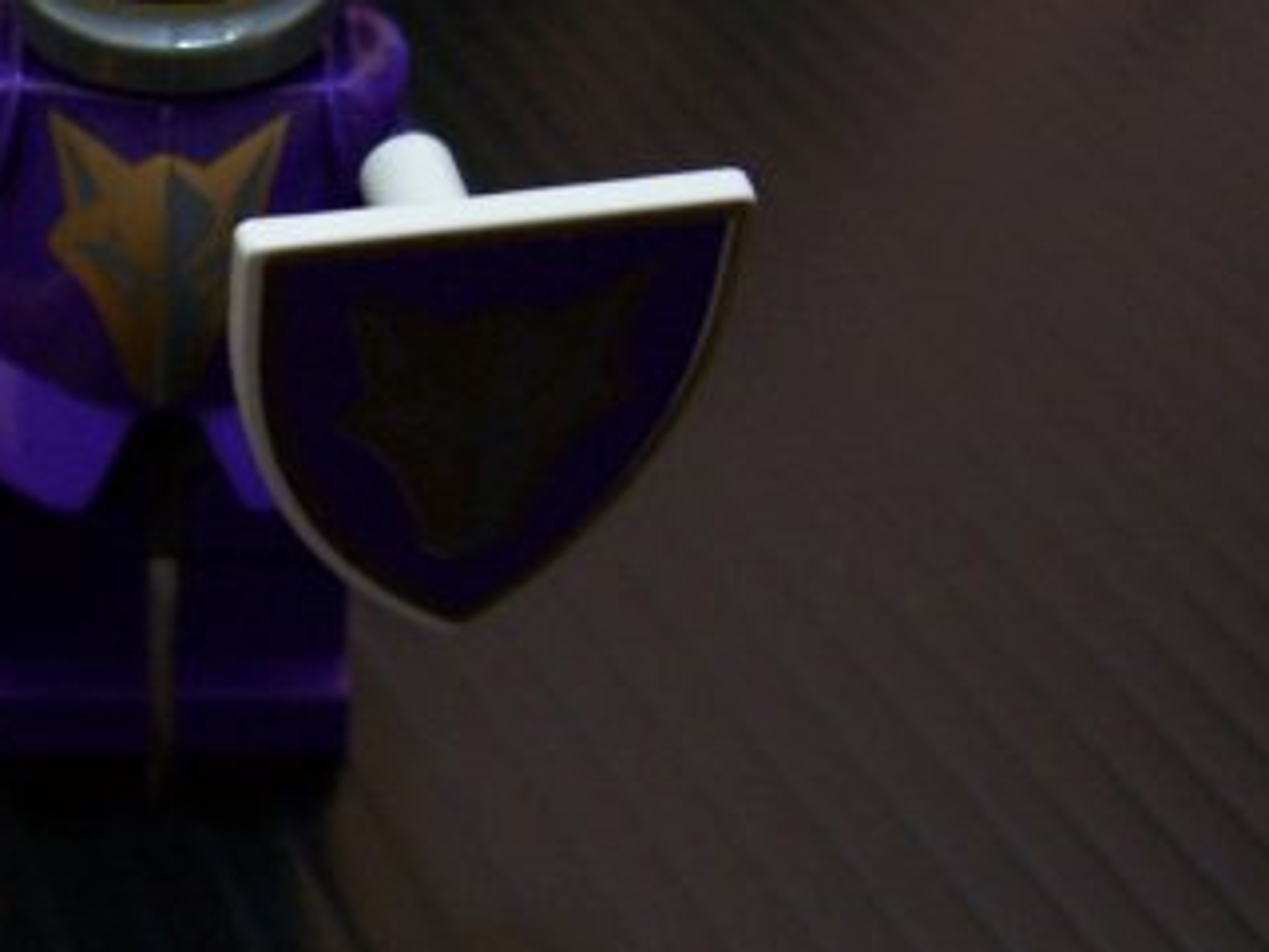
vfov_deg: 21.5
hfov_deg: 27.3
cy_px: 274
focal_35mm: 68
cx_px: 79
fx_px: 2493
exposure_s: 1/2
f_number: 2.7
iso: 160
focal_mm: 5.6
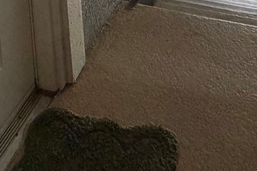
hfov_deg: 32.6
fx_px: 436
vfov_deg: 15.0
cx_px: 174
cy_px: -223
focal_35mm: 61
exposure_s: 1/60
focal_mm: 2.22
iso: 320
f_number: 2.2
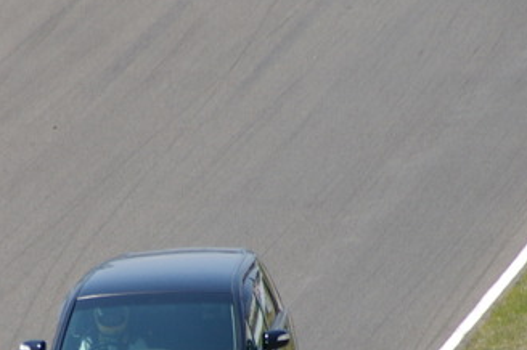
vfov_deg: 1.2
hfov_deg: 1.8
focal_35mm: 1172
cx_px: 153
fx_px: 17139
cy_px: 360
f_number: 8
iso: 200
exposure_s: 1/500
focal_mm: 250
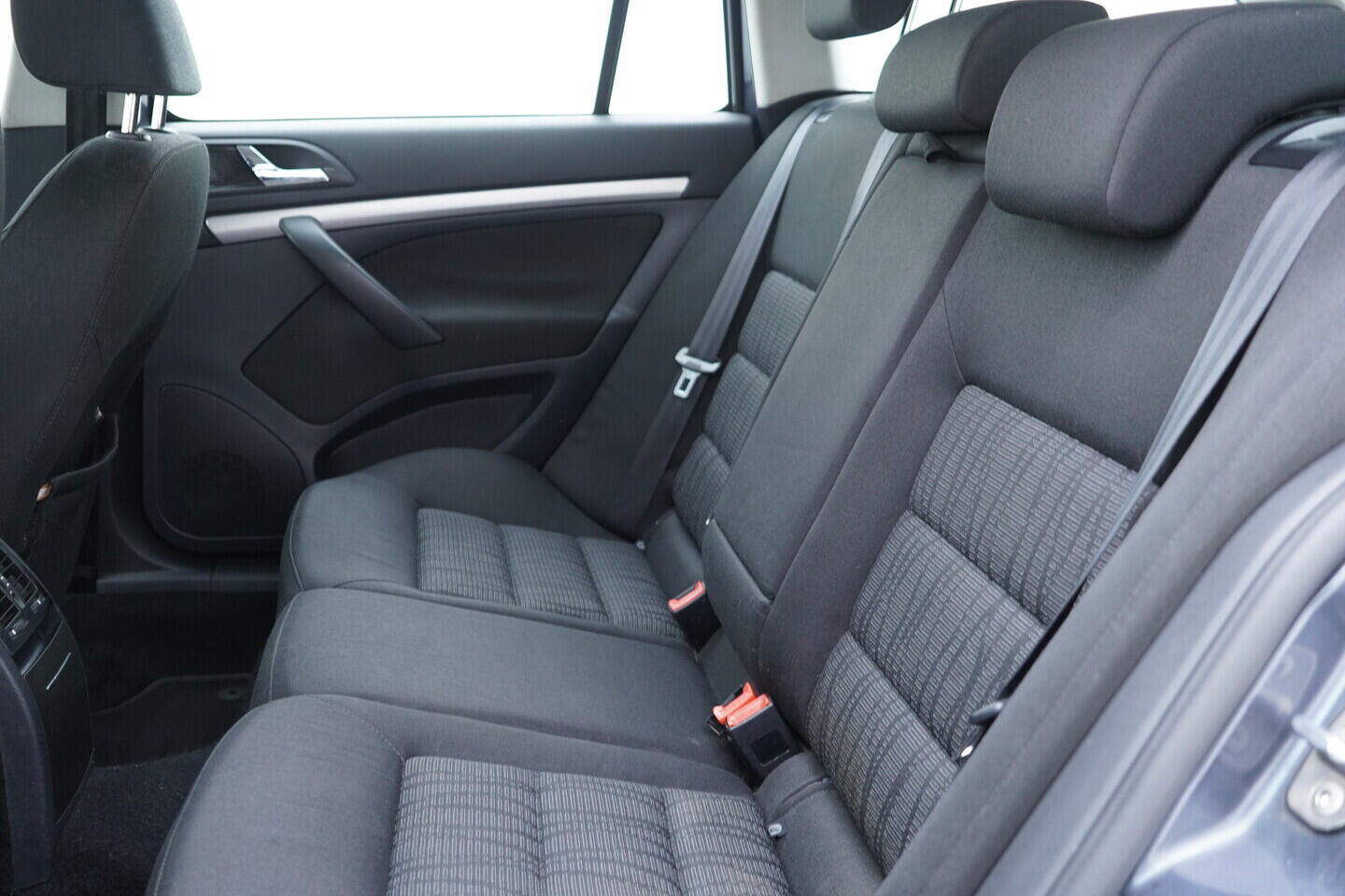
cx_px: 672
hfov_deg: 53.1
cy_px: 448
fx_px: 1345
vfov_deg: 36.9
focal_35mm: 36
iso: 640
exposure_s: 1/40
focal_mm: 24
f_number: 2.8
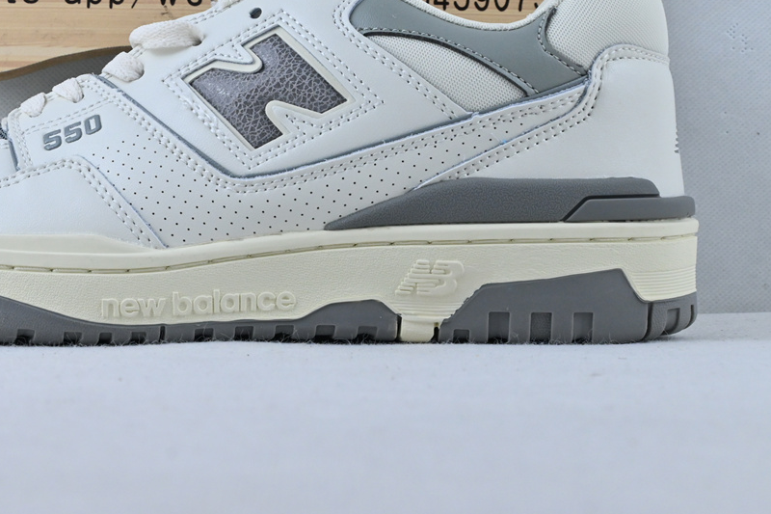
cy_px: 158
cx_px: 232
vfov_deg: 18.6
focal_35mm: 73
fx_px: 1566
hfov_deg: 27.4
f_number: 10
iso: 1000
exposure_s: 1/200
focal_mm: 32.5
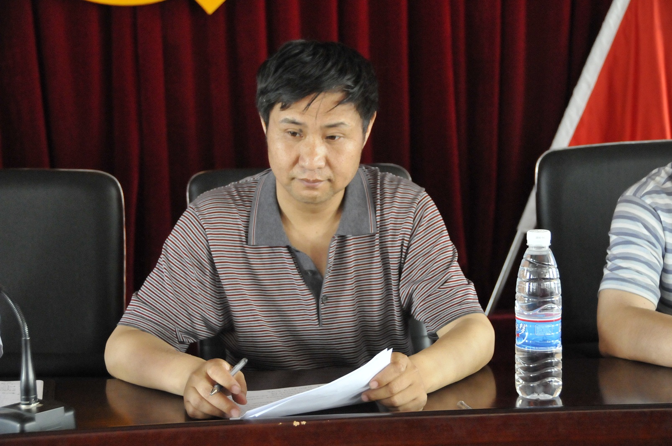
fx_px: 1398
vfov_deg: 18.1
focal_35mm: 75
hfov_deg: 27.0
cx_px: 336
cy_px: 223
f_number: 4.8
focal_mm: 50
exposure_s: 1/60
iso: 3200
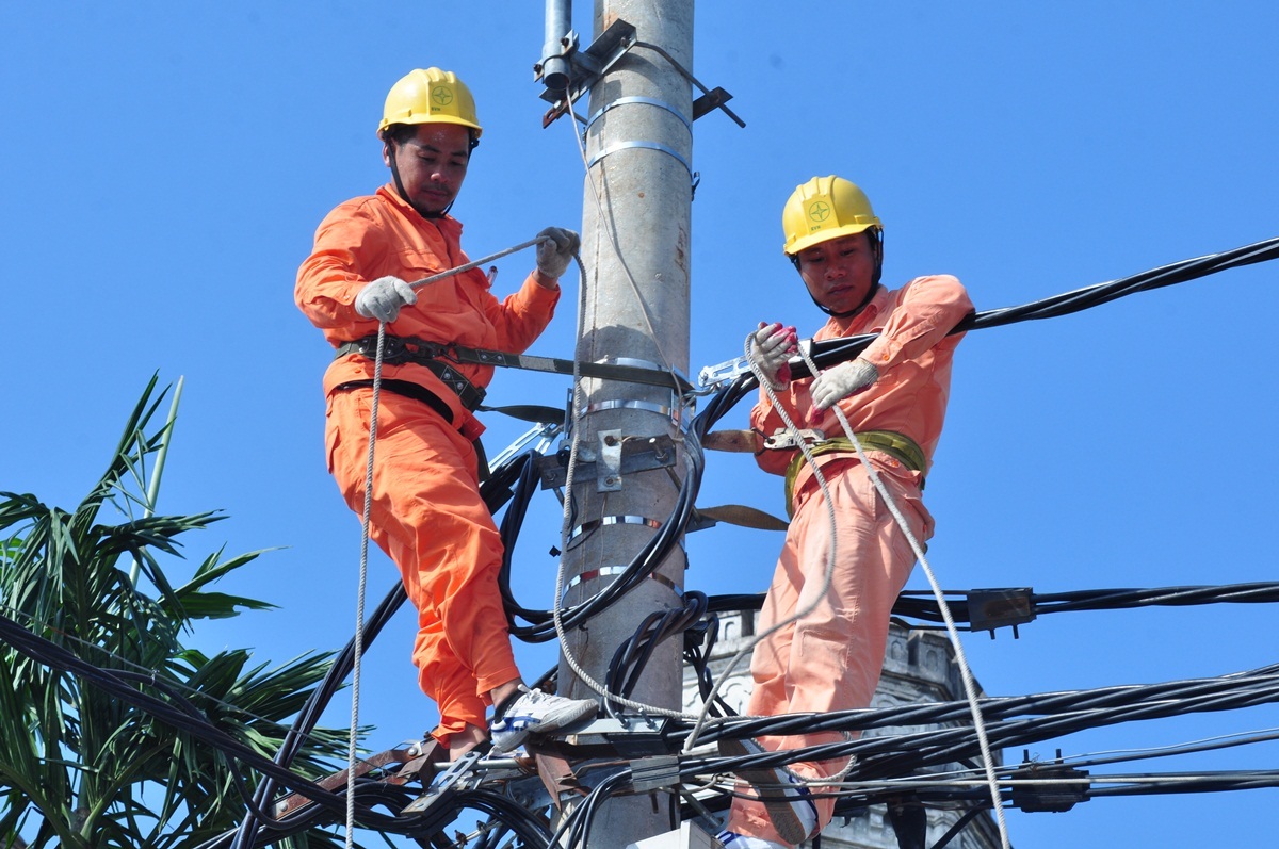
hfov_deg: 15.9
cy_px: 424
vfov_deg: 10.6
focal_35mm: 129
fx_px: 4577
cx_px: 640
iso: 200
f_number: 13
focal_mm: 86
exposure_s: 1/125
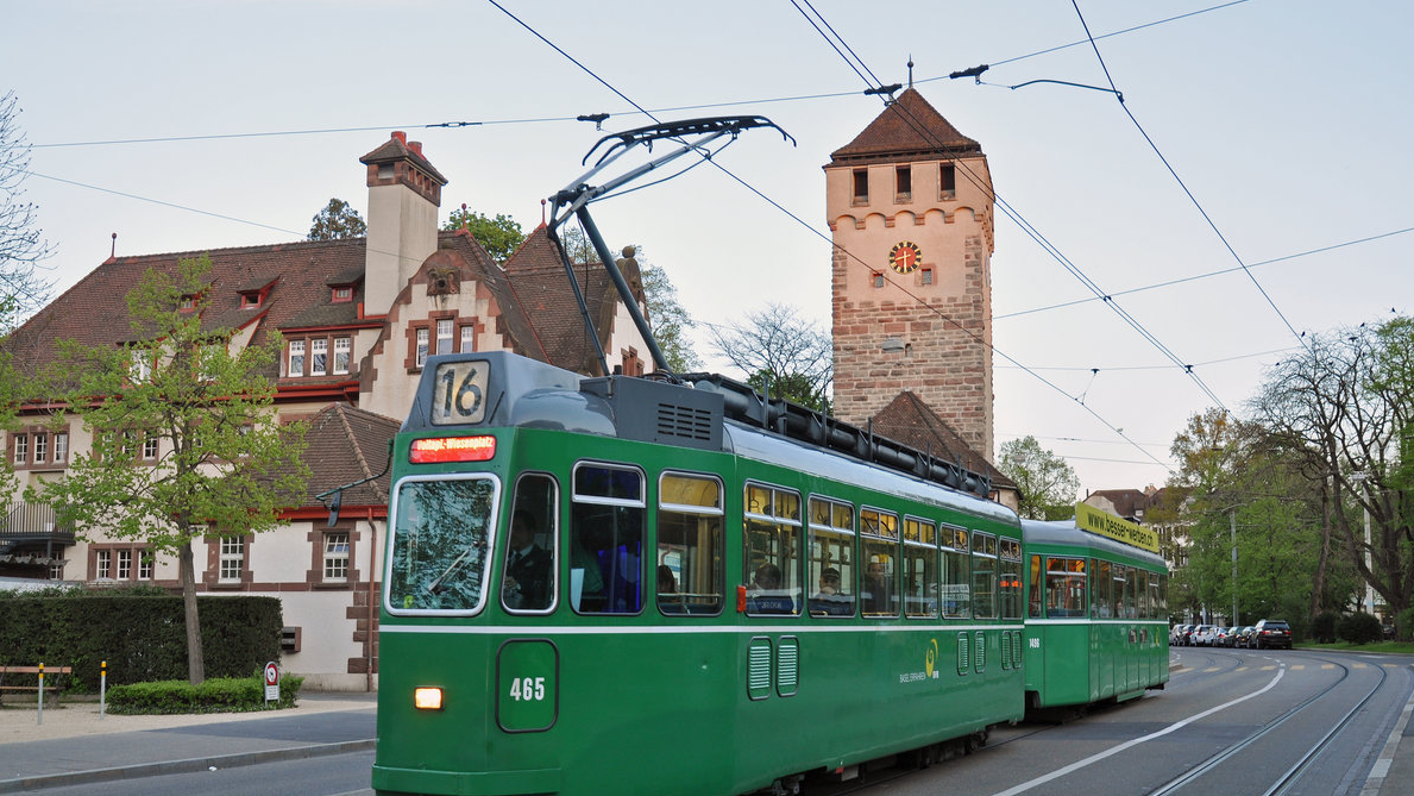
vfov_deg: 31.2
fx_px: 1425
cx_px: 712
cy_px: 444
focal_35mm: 38
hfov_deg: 52.8
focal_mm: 24
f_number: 5.6
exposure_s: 1/20
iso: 200
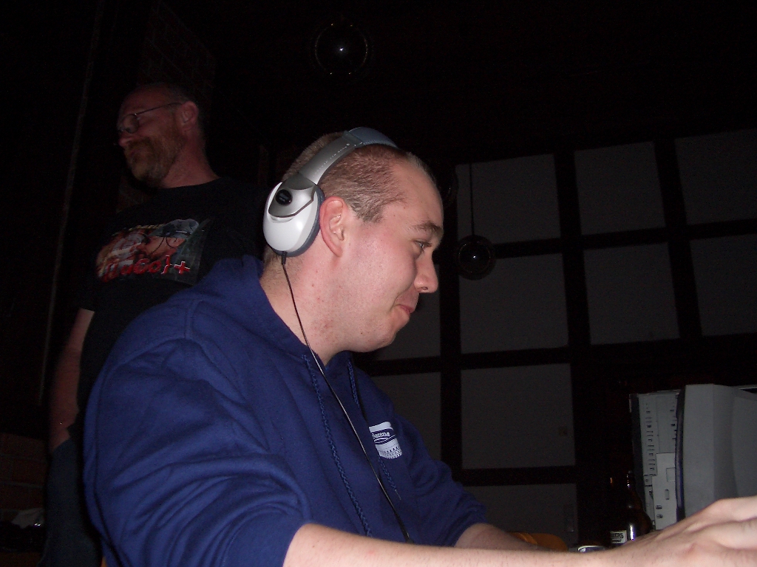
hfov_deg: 52.6
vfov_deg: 40.7
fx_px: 765
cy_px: 284
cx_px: 378
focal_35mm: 35
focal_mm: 5.8
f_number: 2.6
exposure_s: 1/40
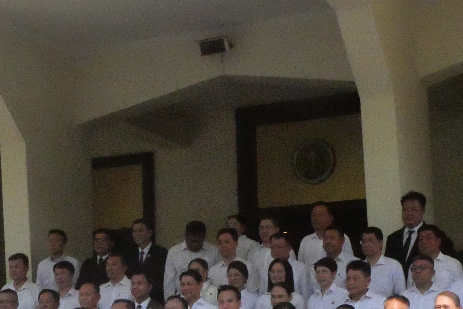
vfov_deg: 16.3
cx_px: 238
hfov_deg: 24.5
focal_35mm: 83
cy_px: 266
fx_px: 1068
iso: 6400
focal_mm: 14
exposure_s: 1/2000
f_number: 18
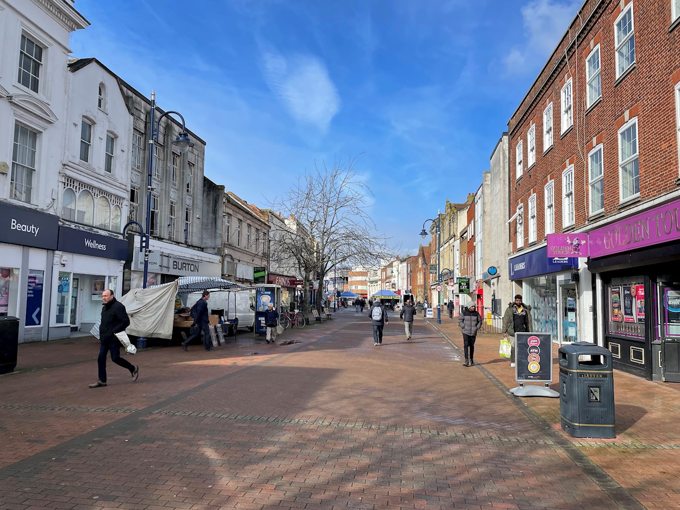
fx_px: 511
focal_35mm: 26
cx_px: 340
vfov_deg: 53.1
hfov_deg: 67.3
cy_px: 255
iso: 32
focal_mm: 4.2
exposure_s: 1/3401
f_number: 1.6
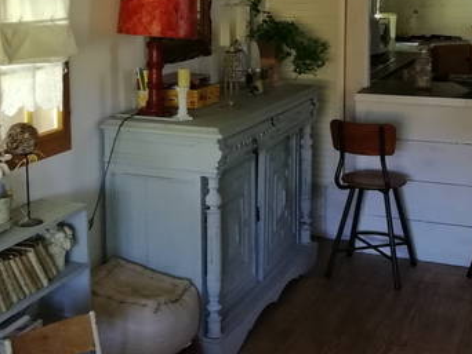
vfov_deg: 24.1
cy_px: 79
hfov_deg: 32.0
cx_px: 168
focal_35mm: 60
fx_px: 819
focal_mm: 3.21
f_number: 2.2
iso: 160
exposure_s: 1/33.3
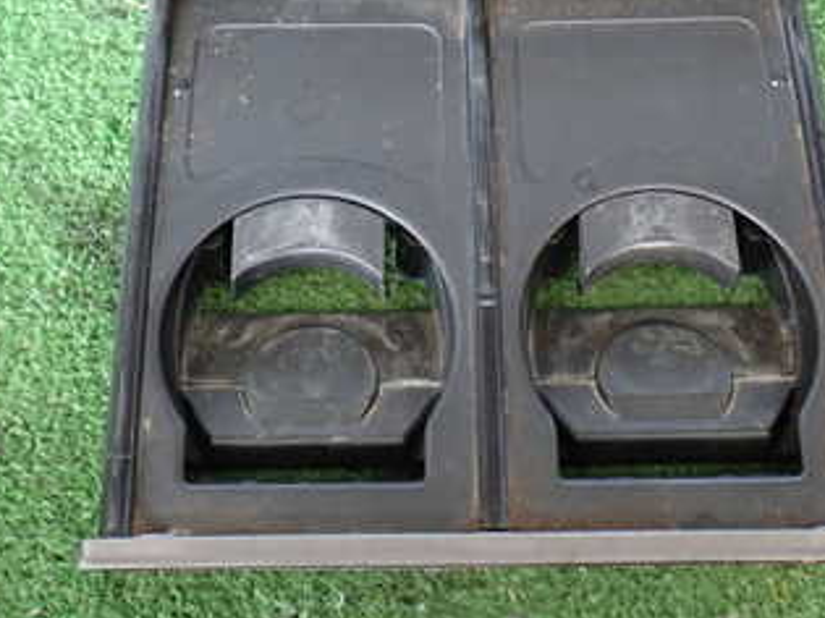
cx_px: 414
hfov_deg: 31.7
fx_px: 1453
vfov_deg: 23.7
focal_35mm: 61
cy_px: 144
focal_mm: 5.79
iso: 320
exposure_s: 1/30
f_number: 2.4
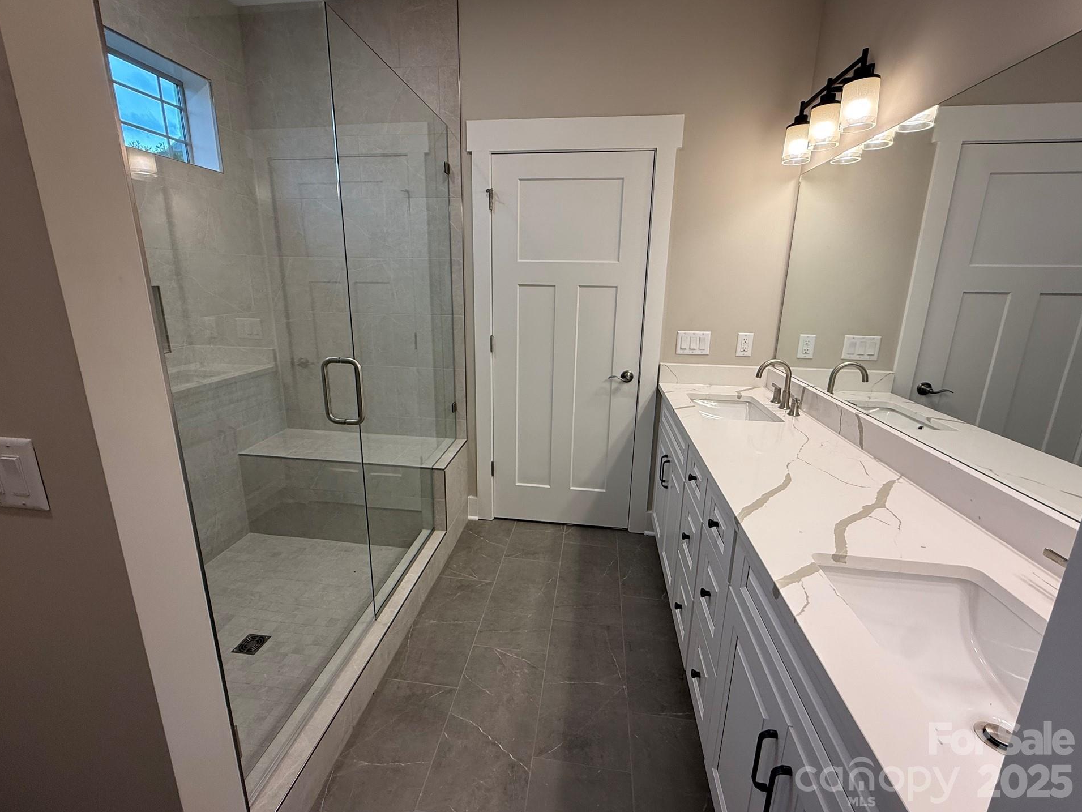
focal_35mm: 15
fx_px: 469
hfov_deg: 98.2
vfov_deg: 81.7
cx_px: 536
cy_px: 394
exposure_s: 1/120
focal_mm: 2.22
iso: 100
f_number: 2.2
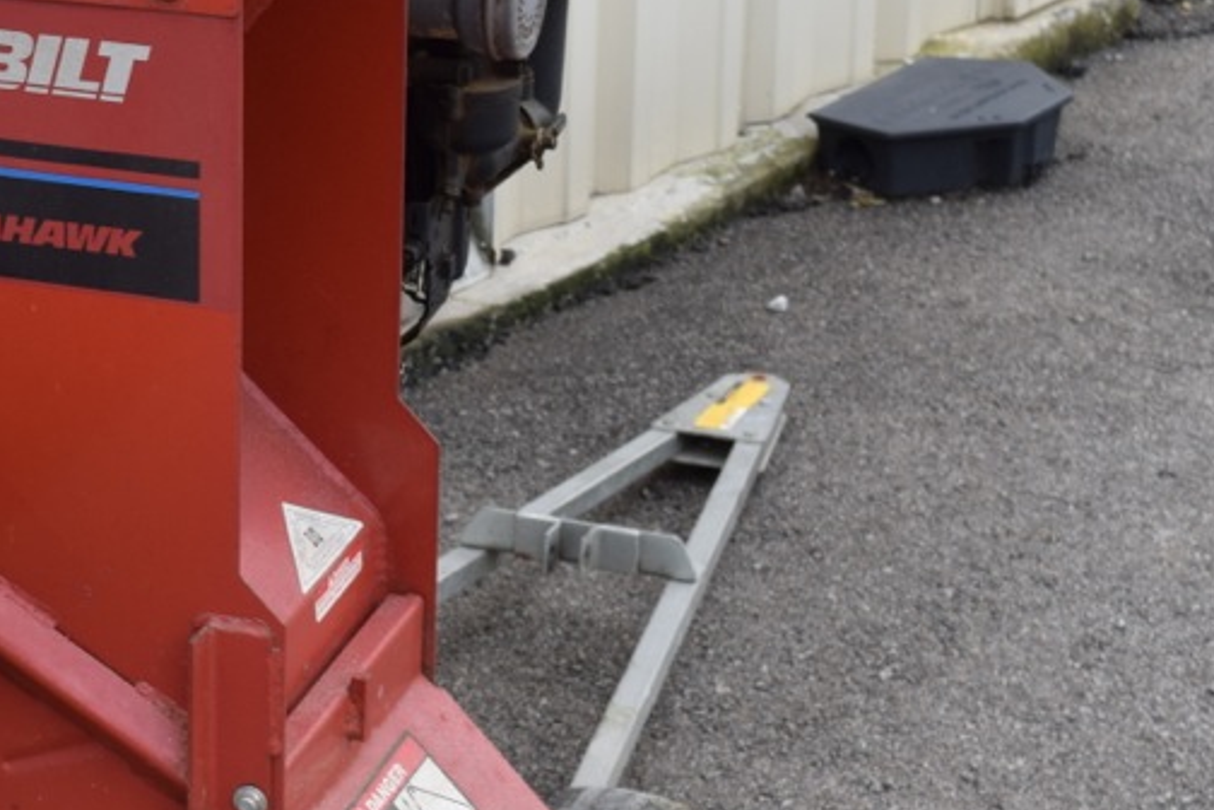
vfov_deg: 11.2
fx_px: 4114
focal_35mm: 122
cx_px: -43
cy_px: 710
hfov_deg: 16.4
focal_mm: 32
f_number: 6.3
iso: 200
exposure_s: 1/125
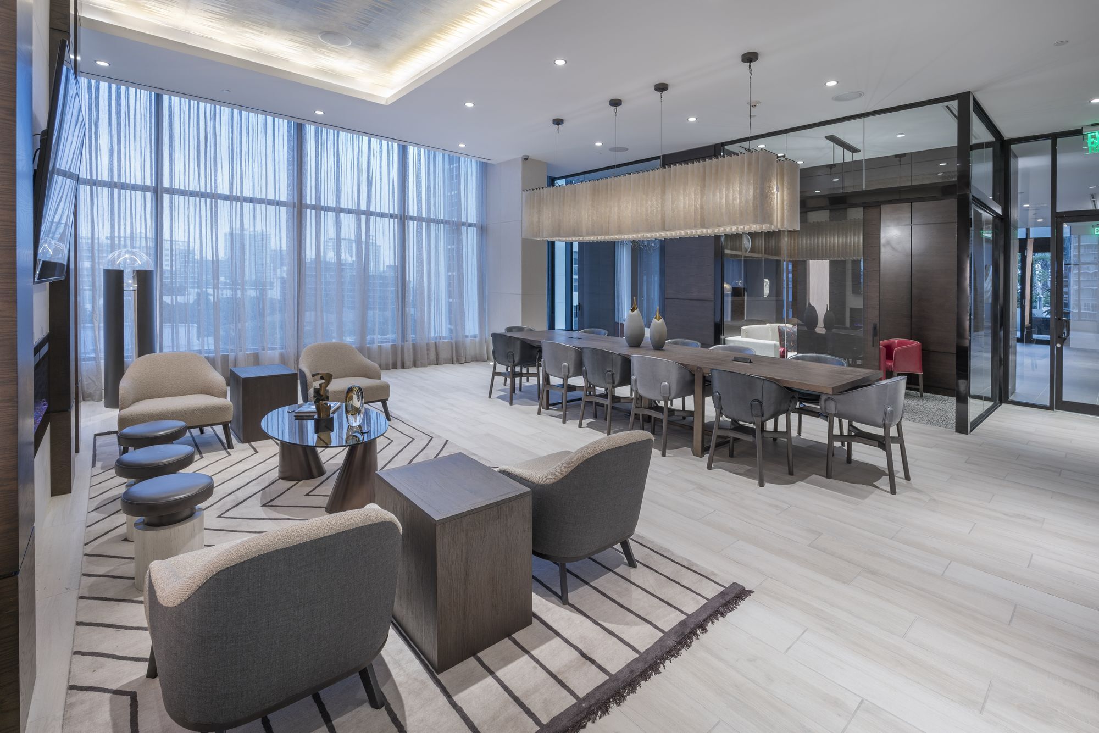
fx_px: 458
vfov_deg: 77.3
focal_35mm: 15
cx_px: 550
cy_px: 366
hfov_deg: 100.4
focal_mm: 15
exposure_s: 1.6
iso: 80
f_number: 8
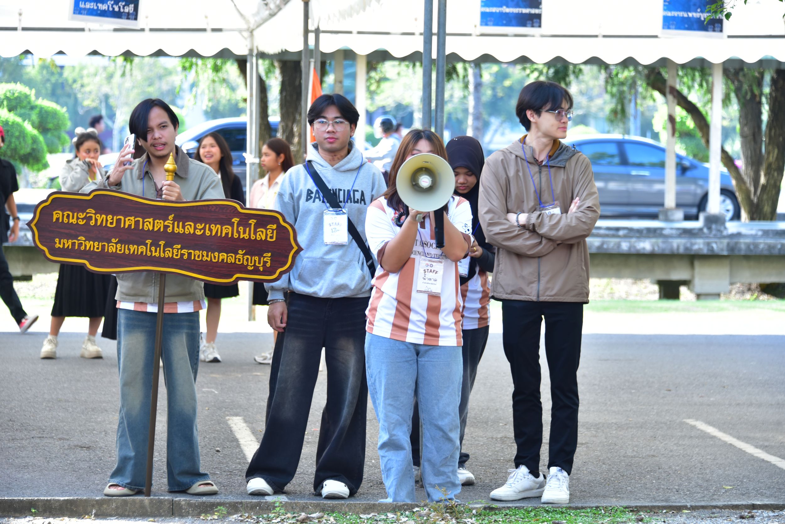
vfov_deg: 11.2
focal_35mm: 122
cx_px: 392
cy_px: 262
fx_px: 2661
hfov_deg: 16.8
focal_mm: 122
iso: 500
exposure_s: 1/160
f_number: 5.6
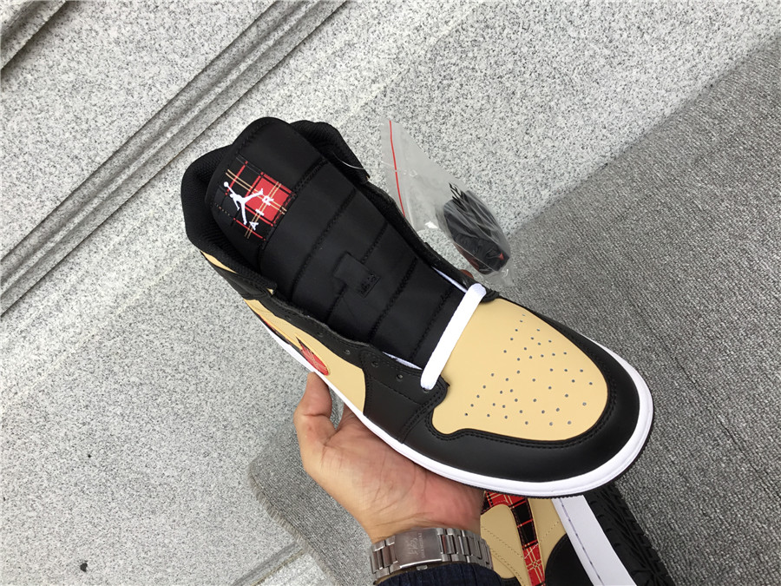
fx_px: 699
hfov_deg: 58.4
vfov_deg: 45.4
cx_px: 390
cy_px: 293
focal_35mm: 31
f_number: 2.4
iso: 32
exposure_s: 1/100
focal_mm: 3.3
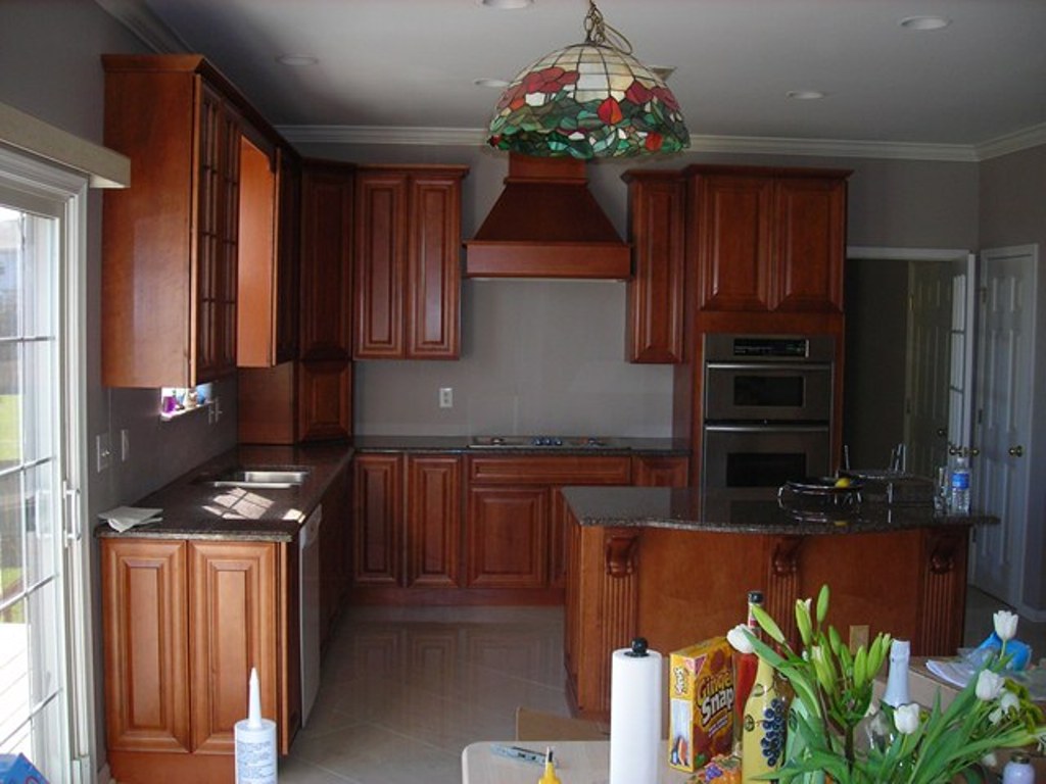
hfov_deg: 49.0
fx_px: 1148
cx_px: 523
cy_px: 392
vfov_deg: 37.7
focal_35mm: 38
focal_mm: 6.3
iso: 86
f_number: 3.2
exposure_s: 1/60.1
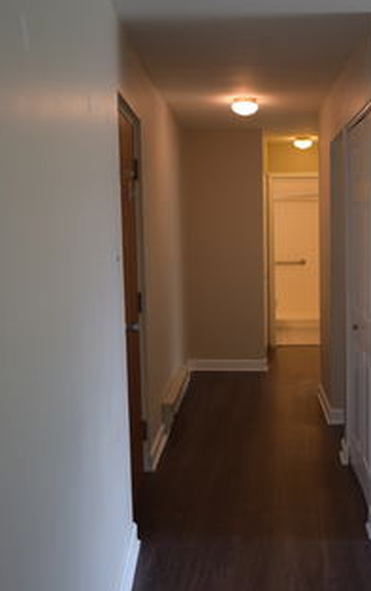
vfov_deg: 47.1
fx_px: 678
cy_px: 292
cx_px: 288
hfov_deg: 30.0
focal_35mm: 42
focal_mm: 18
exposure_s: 1/80
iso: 400
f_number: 3.5
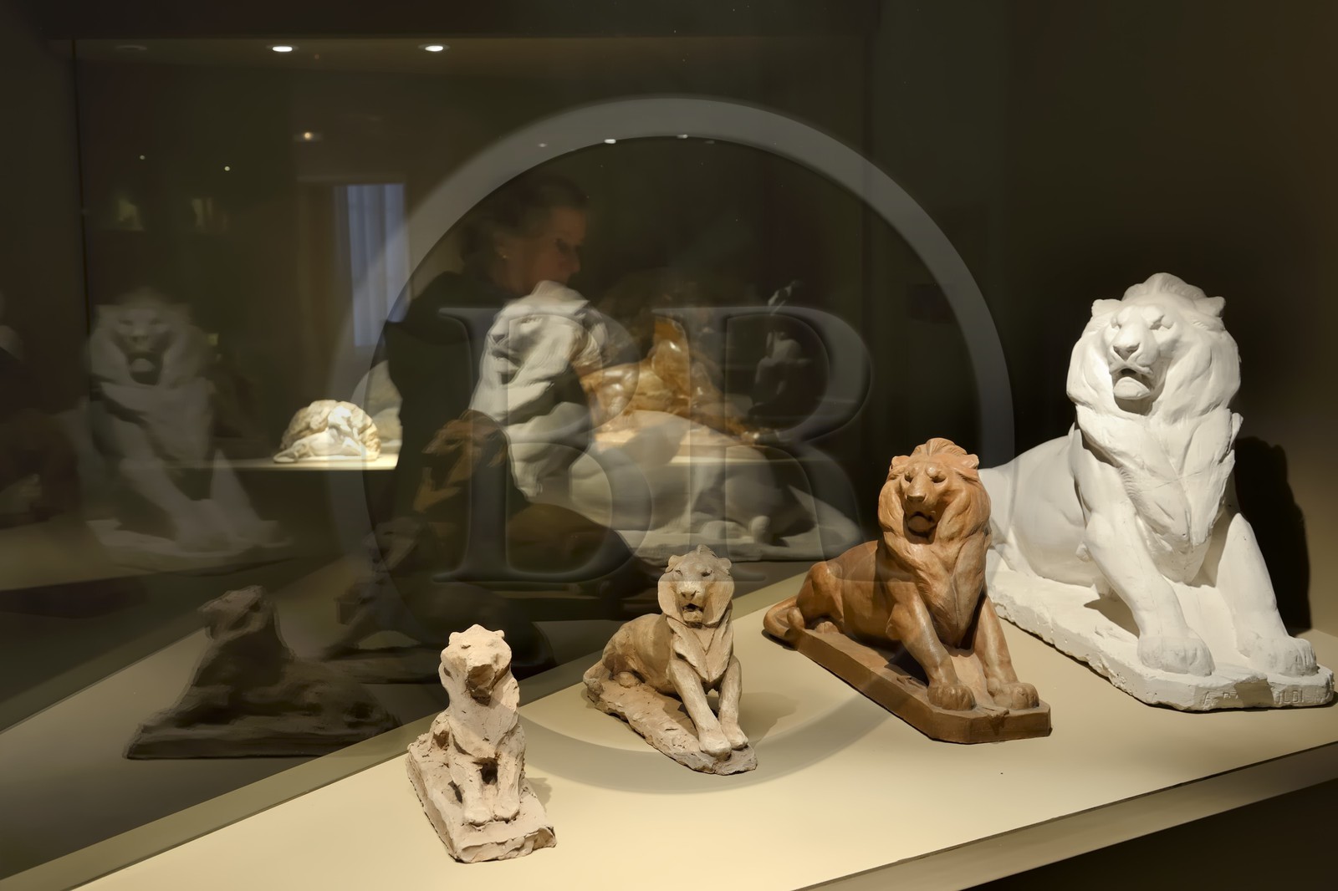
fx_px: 1300
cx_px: 669
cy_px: 446
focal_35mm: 35
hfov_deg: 54.4
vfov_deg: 37.8
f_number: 7.1
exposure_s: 1/3.33
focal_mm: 35
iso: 200
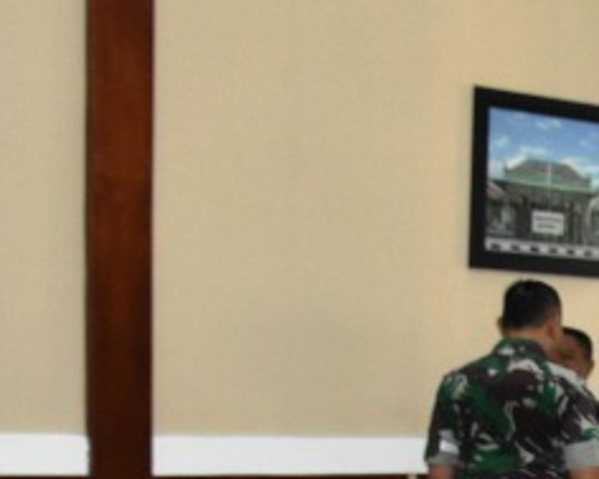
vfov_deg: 11.7
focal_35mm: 128
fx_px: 2271
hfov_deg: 13.5
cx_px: 1071
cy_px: 658
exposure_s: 1/60
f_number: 3.5
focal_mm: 21
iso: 1600
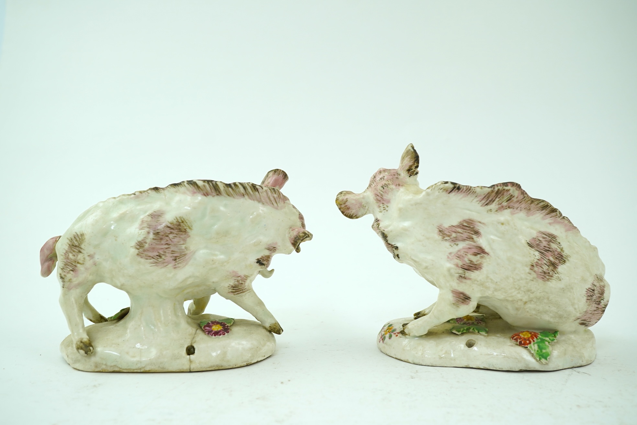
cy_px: 212
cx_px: 318
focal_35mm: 45
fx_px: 796
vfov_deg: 29.9
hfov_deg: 43.6
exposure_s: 1/40
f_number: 9
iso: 200
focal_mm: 30
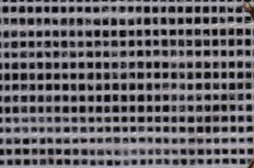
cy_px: 285
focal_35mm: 436
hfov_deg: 4.7
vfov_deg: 3.1
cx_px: 428
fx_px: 3064
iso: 100
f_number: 32
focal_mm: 85
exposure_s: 1/60
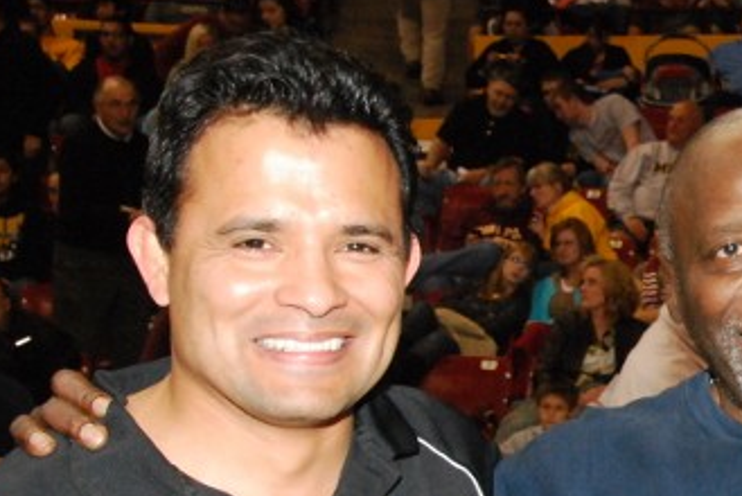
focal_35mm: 113
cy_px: 379
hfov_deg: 17.4
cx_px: 839
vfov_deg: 12.1
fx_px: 2336
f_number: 11
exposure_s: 1/125
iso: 1600
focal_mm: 31
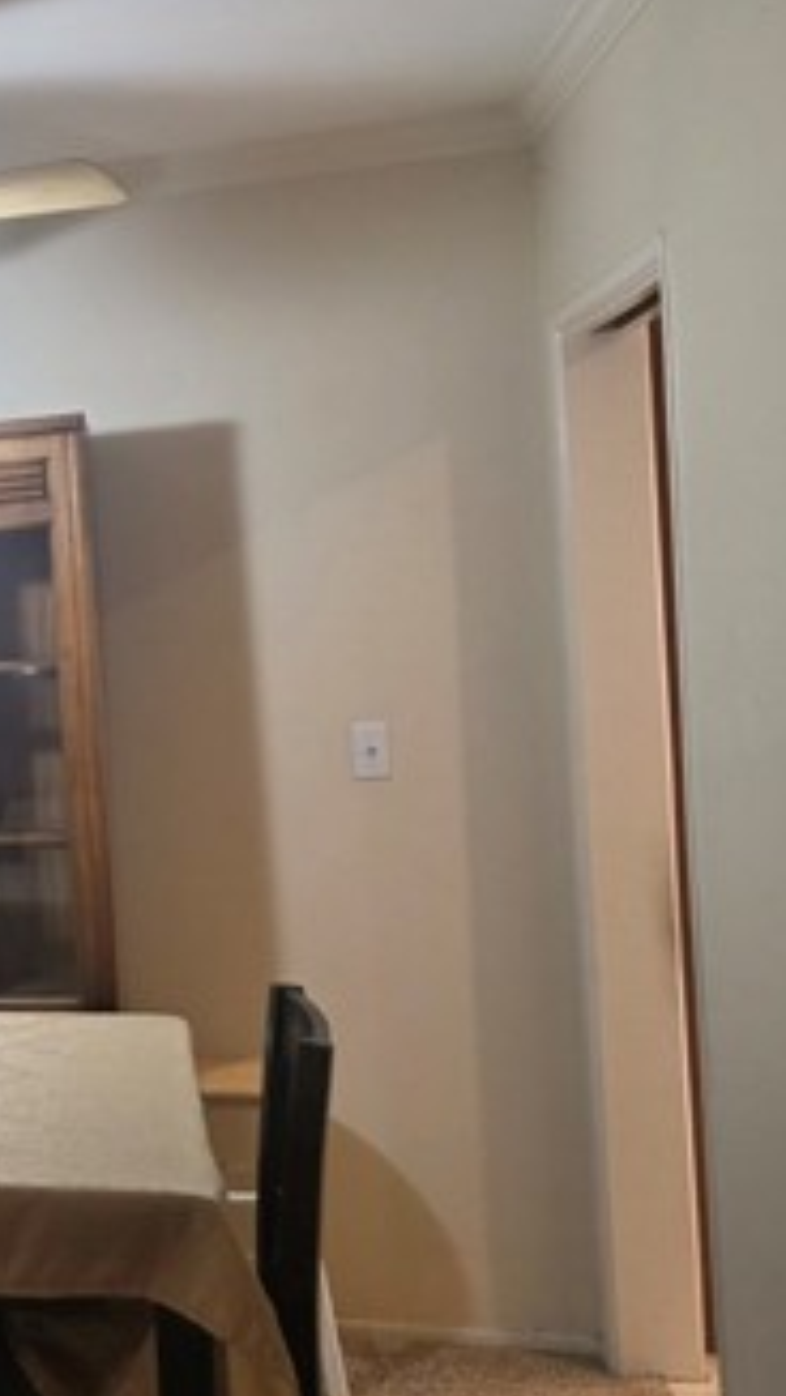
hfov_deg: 19.9
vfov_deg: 42.1
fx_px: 1815
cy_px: 645
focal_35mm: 49
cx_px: -504
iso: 500
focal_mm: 6.3
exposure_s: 1/120
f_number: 1.7
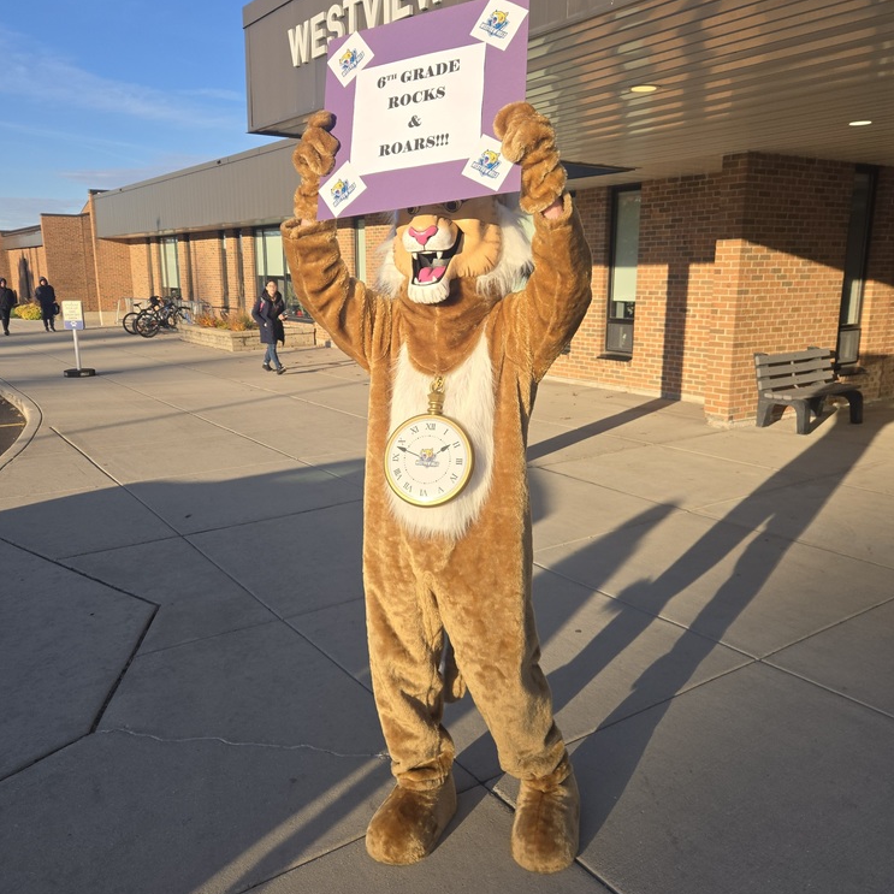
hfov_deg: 57.3
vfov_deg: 57.3
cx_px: 452
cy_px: 448
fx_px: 818
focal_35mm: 28
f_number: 1.8
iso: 25
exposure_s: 1/1395
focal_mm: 5.4
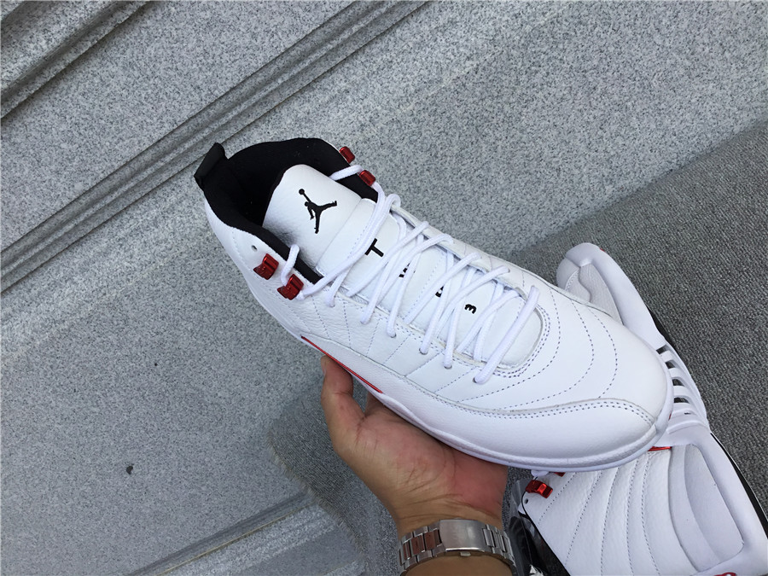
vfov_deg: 45.4
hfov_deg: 58.4
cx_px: 384
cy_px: 288
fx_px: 688
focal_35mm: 31
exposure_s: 1/754
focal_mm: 3.3
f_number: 2.4
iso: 25
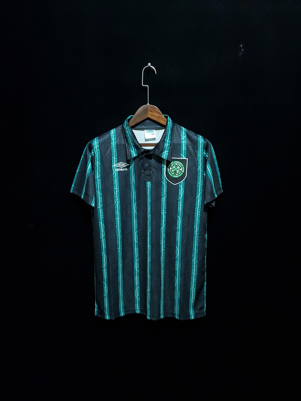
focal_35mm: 26
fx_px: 301
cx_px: 150
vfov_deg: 67.3
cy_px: 200
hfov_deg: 53.1
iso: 200
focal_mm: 4.3
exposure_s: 1/20
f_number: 1.5
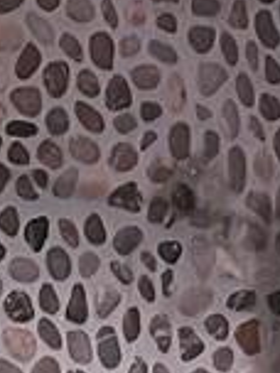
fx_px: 2944
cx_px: 157
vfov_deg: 6.5
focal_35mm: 273
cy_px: 1158
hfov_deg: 5.4
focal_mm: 5.1
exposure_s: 1/60
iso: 160
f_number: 1.6
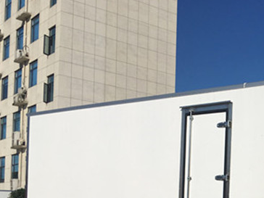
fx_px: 526
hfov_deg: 26.4
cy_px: 213
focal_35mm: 69
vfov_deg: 20.4
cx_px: 273
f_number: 2.2
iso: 25
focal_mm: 4.15
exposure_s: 1/4525
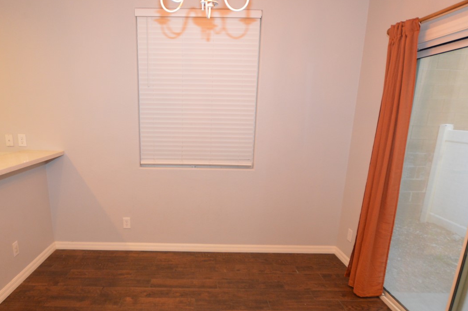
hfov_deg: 75.5
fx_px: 299
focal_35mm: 23
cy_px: 211
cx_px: 194
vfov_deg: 53.8
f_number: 3.5
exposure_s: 1/60
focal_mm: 10
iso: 800
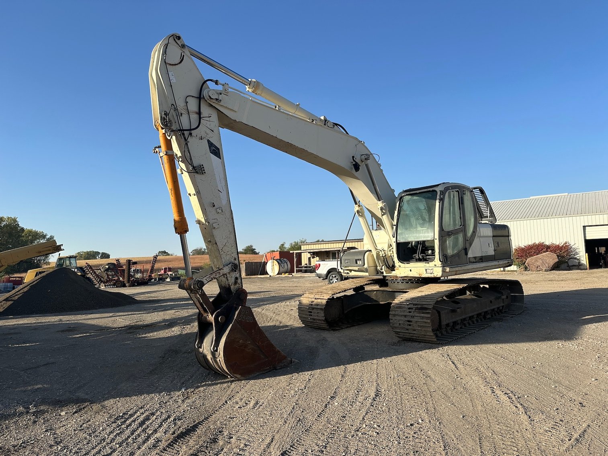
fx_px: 422
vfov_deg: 56.8
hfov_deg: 71.6
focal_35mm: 24
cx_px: 304
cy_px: 228
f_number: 1.78
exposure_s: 1/3861
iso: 80
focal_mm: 6.86
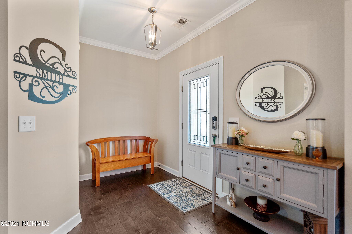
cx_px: 176
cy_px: 117
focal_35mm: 16
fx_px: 156
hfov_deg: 96.7
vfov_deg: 73.7
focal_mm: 16
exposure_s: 1/40
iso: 320
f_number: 4
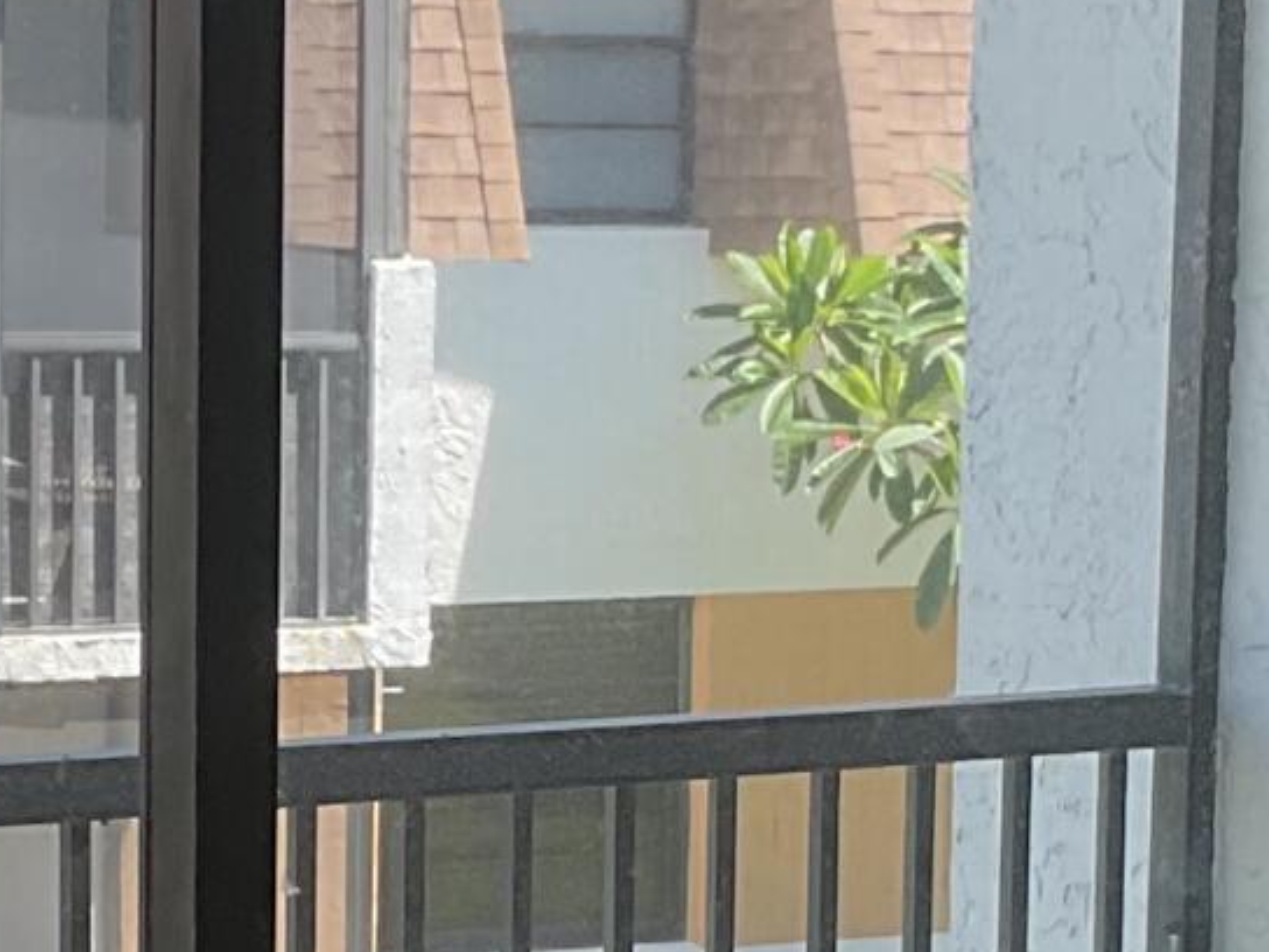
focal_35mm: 160
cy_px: 989
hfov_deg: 12.3
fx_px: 5865
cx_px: 406
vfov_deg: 9.2
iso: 16
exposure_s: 1/188
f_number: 1.8
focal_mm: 3
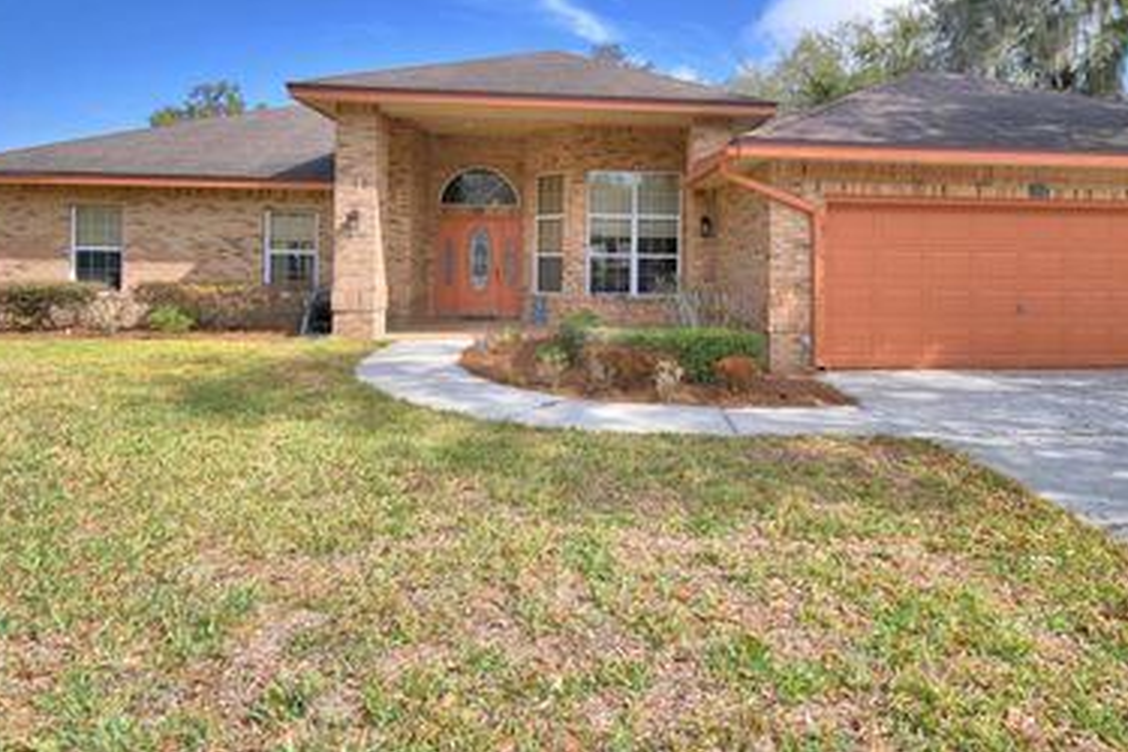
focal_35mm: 20
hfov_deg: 83.2
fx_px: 627
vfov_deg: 60.6
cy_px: 257
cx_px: 662
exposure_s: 1/1000
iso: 100
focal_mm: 10
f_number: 4.5
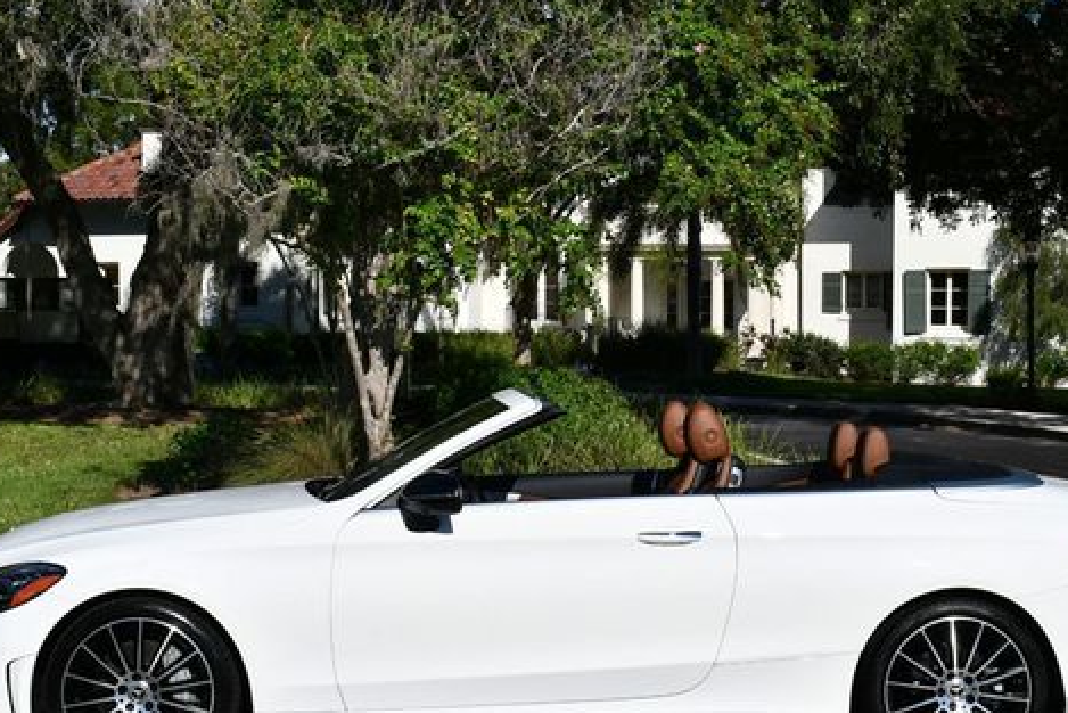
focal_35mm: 71
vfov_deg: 19.2
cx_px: 585
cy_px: 401
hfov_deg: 28.4
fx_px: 2107
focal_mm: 26
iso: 100
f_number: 10
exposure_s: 1/400
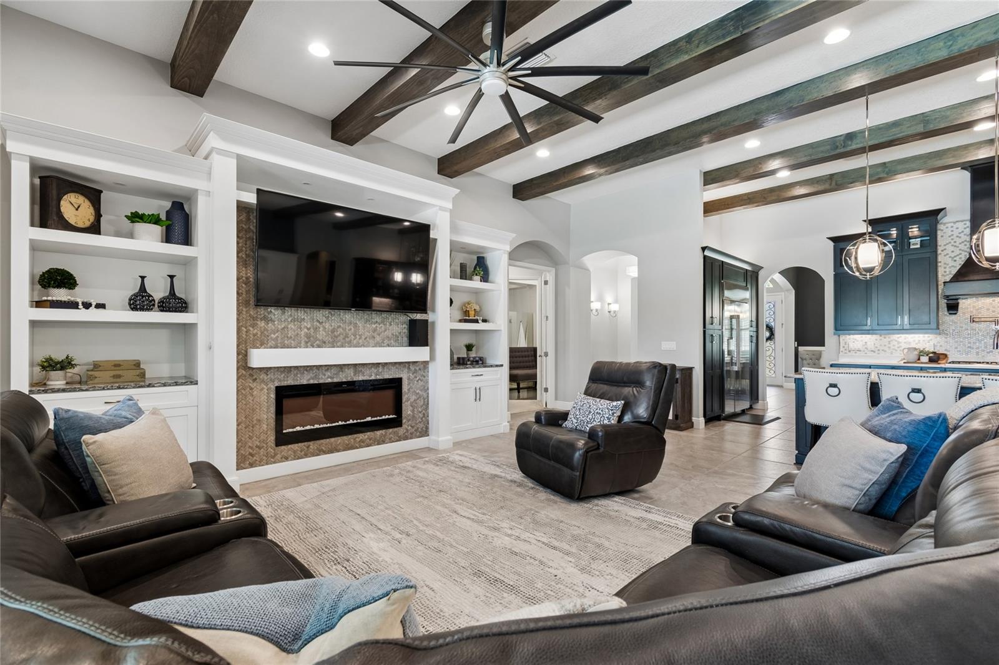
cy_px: 332
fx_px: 416
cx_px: 500
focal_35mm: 15
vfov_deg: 77.3
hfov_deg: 100.4
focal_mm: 10
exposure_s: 1/1.67
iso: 100
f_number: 7.1
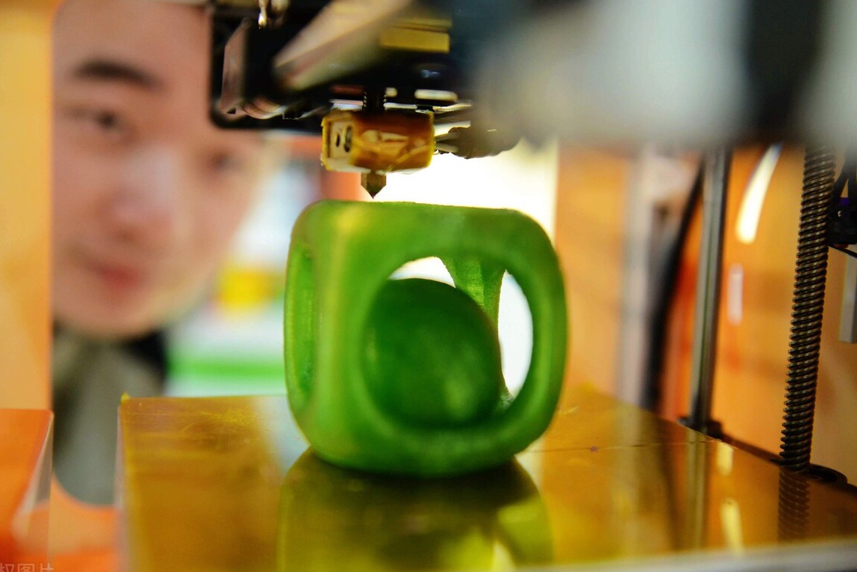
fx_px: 1000
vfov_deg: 31.9
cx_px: 424
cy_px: 288
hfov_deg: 46.4
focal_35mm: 42
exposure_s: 1/125
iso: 2000
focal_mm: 40
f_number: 2.8
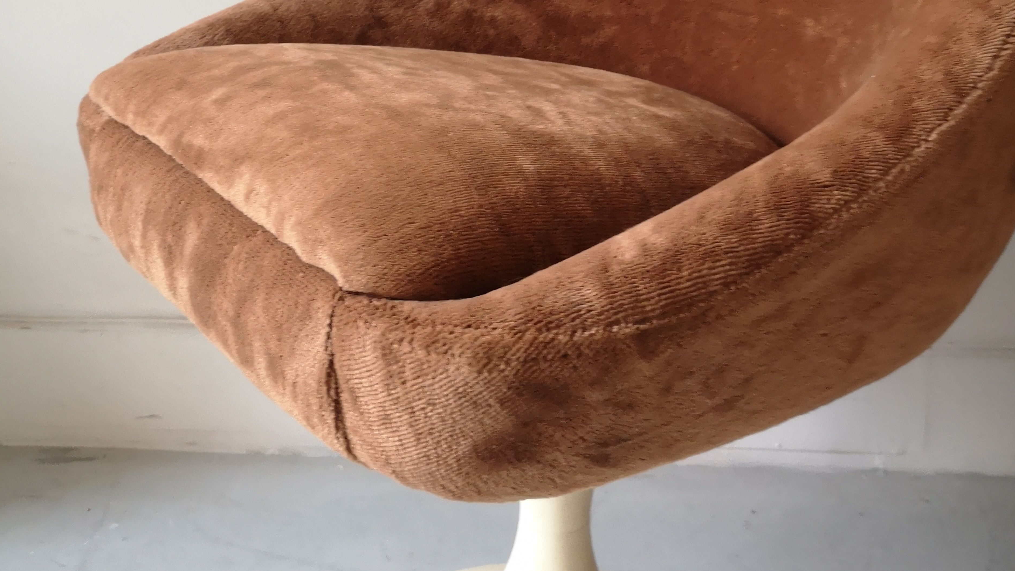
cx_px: 503
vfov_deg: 27.4
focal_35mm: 40
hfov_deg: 50.5
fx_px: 1077
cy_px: -43
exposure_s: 1/33.3
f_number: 1.8
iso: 400
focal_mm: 3.95
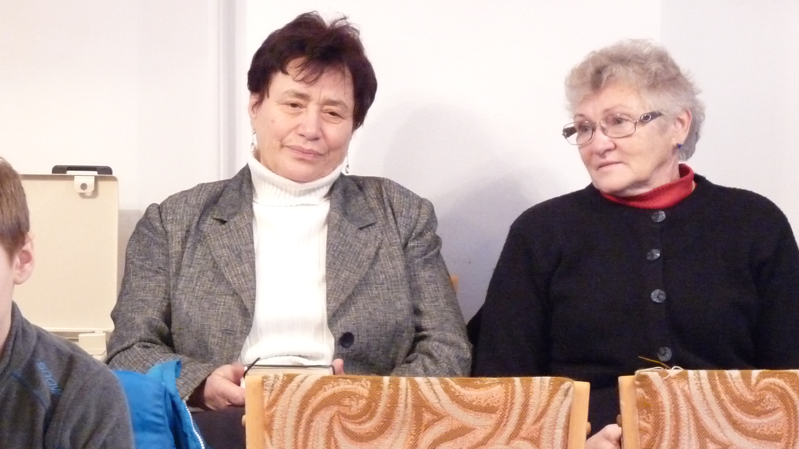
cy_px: 176
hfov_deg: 16.6
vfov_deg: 9.4
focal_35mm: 129
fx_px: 2733
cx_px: 400
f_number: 3.4
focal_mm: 14.9
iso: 800
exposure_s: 1/10
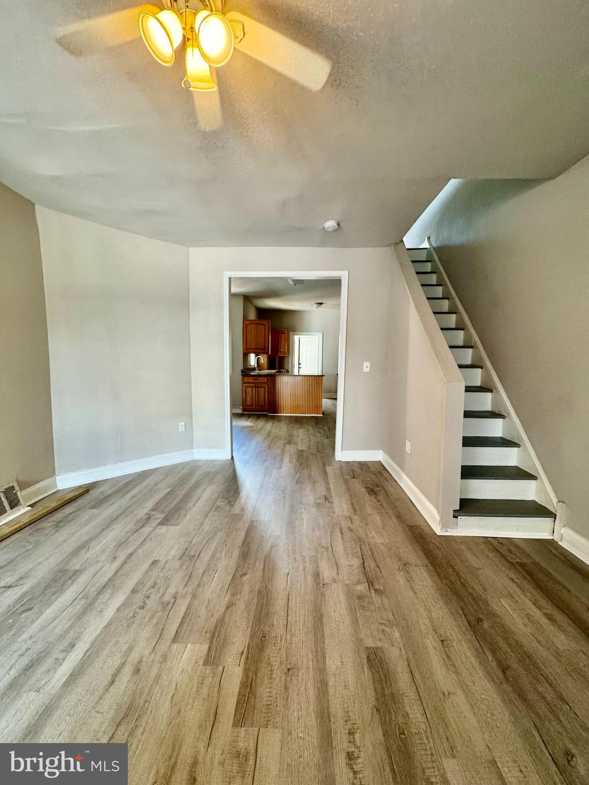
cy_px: 392
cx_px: 294
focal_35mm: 14
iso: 400
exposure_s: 1/60
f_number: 2.2
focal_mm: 2.22
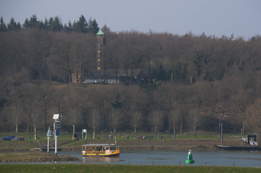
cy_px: 98
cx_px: 151
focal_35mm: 211
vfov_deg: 6.5
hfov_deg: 9.8
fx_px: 1527
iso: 100
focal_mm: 120
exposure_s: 1/250
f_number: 5.6
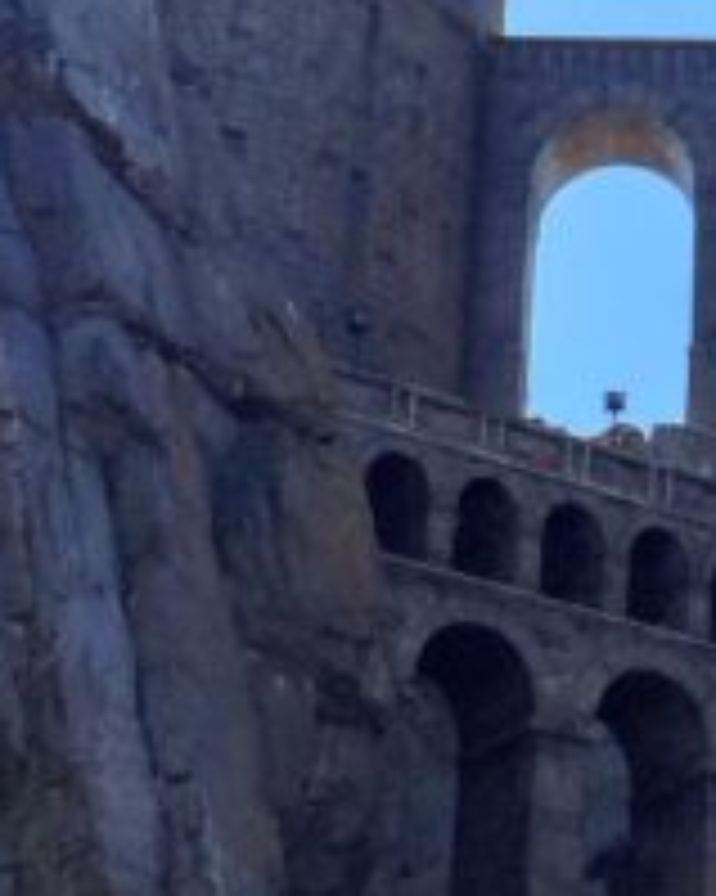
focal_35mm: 146
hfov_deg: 10.3
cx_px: 1040
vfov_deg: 13.0
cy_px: -95
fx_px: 3870
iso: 32
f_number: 2.2
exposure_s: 1/1099
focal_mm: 4.15
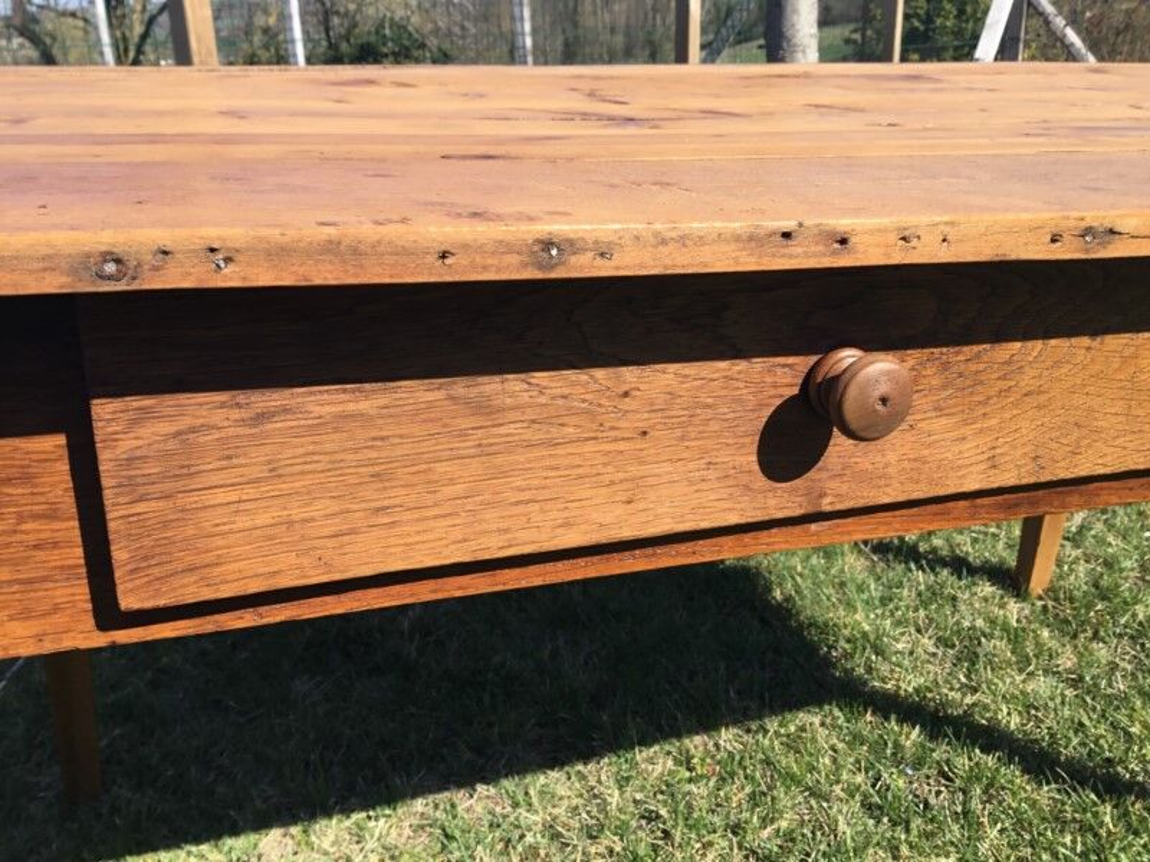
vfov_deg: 45.4
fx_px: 1030
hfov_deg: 58.4
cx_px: 575
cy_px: 431
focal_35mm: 31
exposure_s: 1/741
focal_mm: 3.3
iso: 25
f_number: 2.4
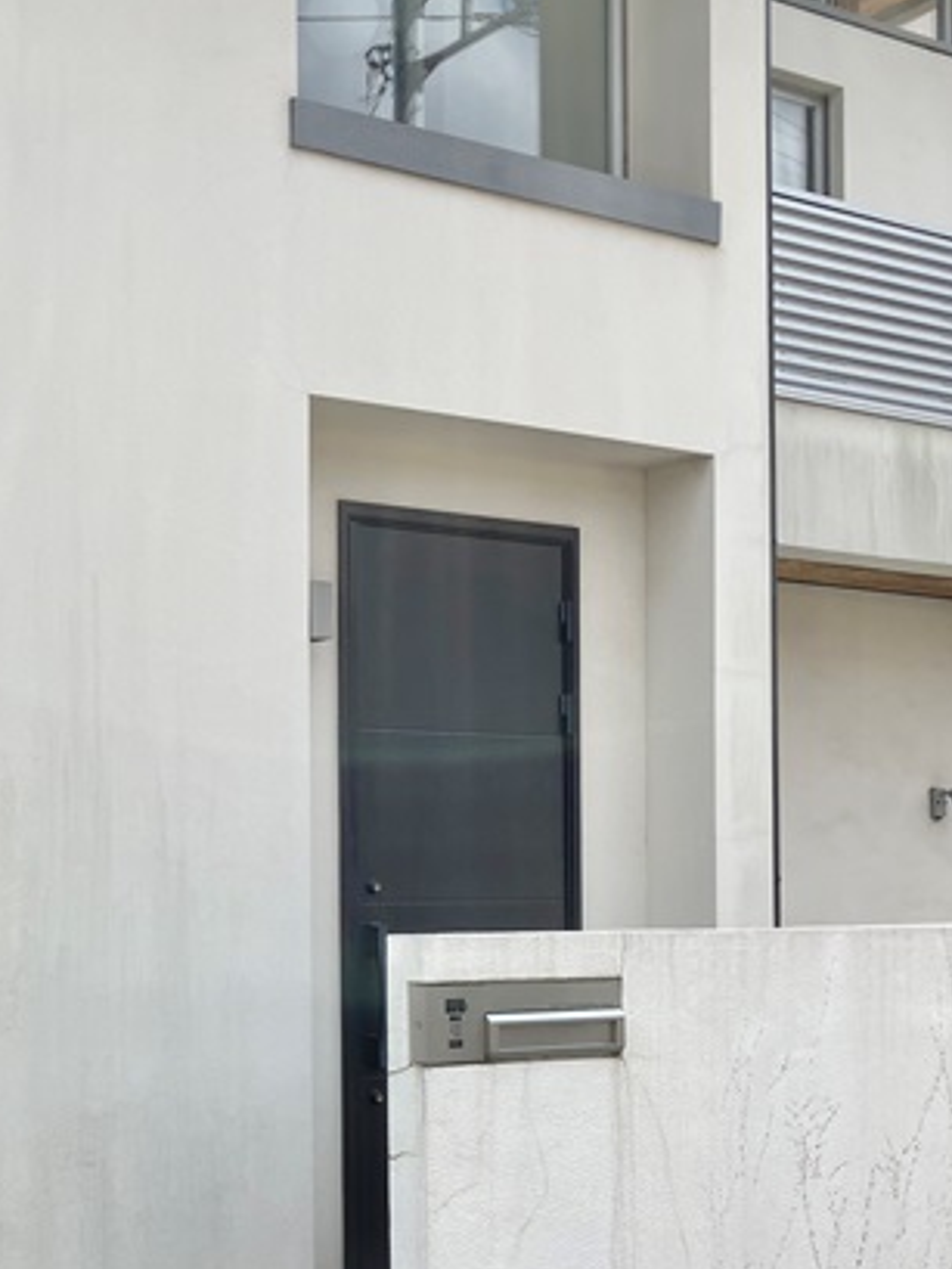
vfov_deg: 36.2
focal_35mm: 52
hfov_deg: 27.6
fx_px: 1906
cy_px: 894
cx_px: 217
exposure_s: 1/1799
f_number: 1.8
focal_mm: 3.99
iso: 32
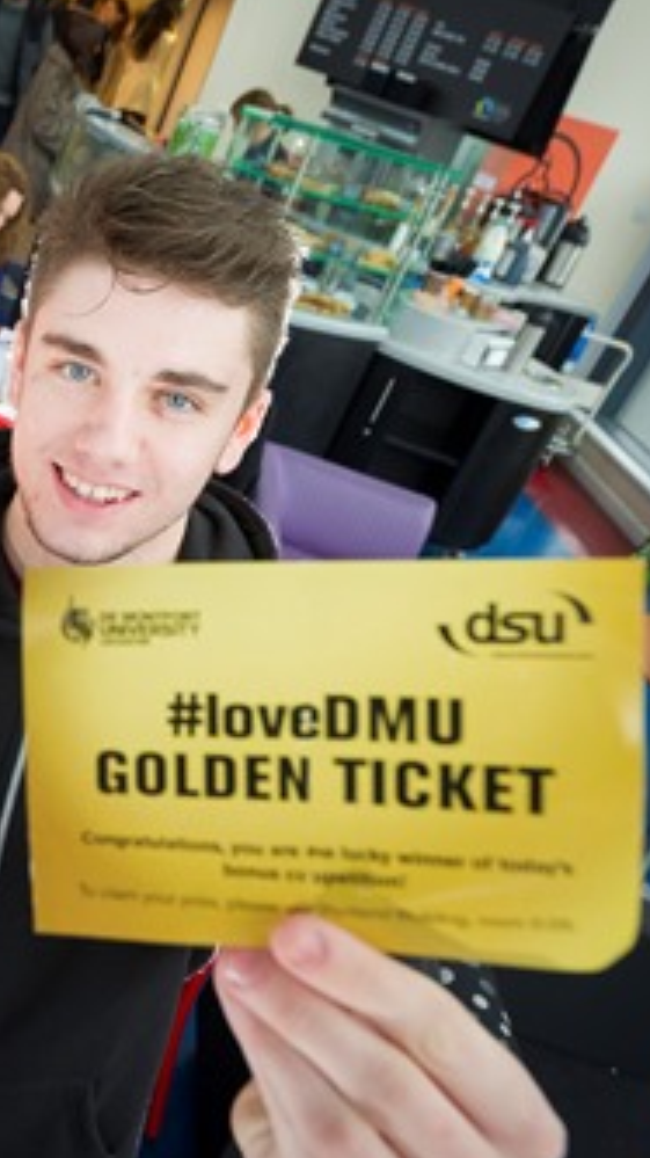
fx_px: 1166
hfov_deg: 28.1
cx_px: -85
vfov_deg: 52.8
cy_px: 589
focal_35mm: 38
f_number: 5.6
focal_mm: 22
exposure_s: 1/80
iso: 3200
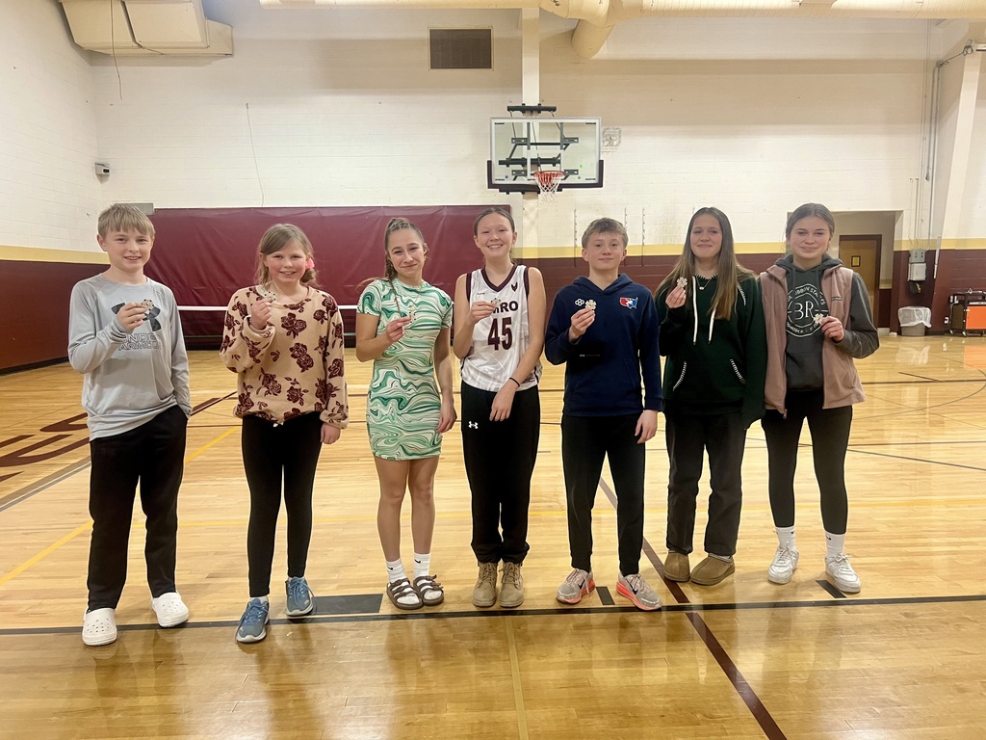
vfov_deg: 53.1
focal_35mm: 26
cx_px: 493
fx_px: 741
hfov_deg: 67.3
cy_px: 370
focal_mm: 5.7
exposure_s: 1/60
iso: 125
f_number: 1.5
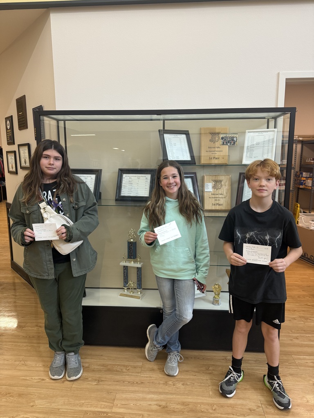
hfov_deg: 56.8
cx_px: 157
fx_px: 290
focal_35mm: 24
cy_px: 209
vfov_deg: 71.6
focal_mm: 6.76
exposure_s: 1/60
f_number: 1.78
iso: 200
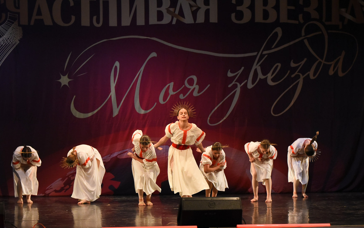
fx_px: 1161
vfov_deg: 11.2
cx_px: 172
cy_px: 142
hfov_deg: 17.8
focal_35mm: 117
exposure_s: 1/640
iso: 5000
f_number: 3.5
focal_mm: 92
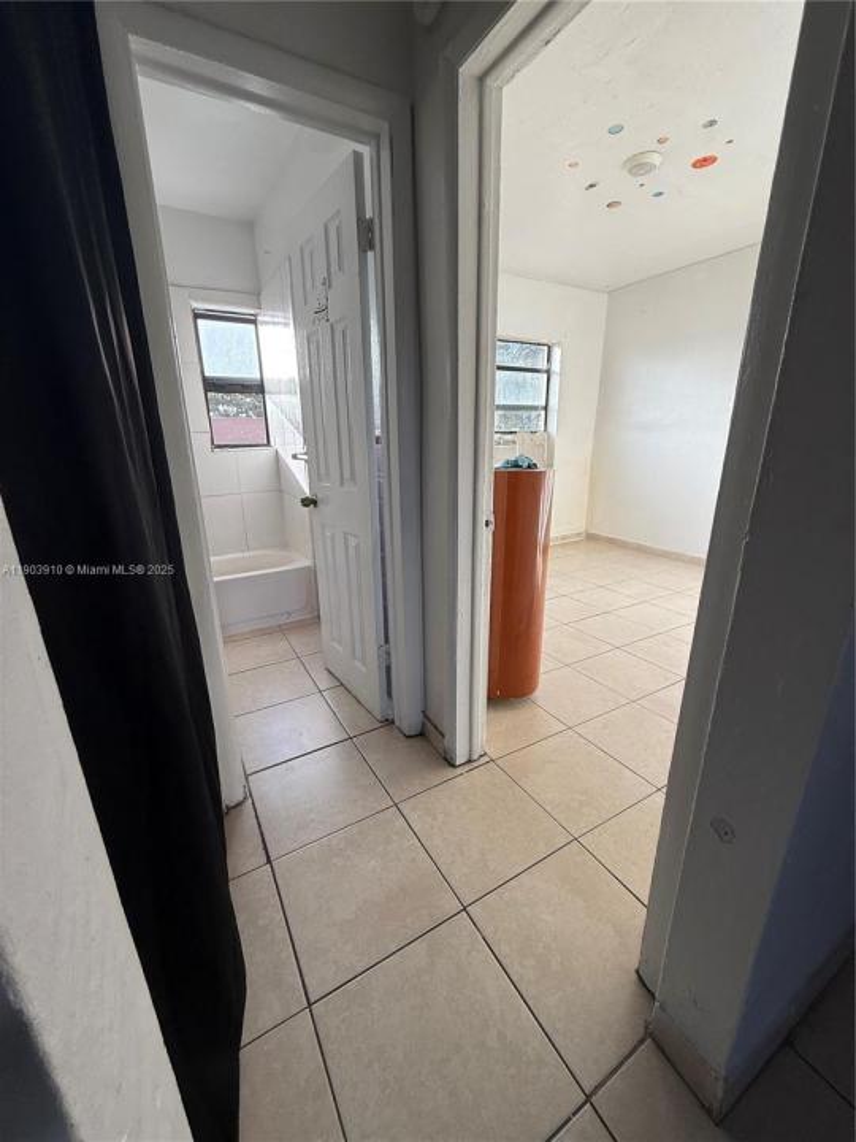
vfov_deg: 102.1
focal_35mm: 14
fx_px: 462
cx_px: 428
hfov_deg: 85.7
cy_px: 571
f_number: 2.2
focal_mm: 2.22
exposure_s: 1/315
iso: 64
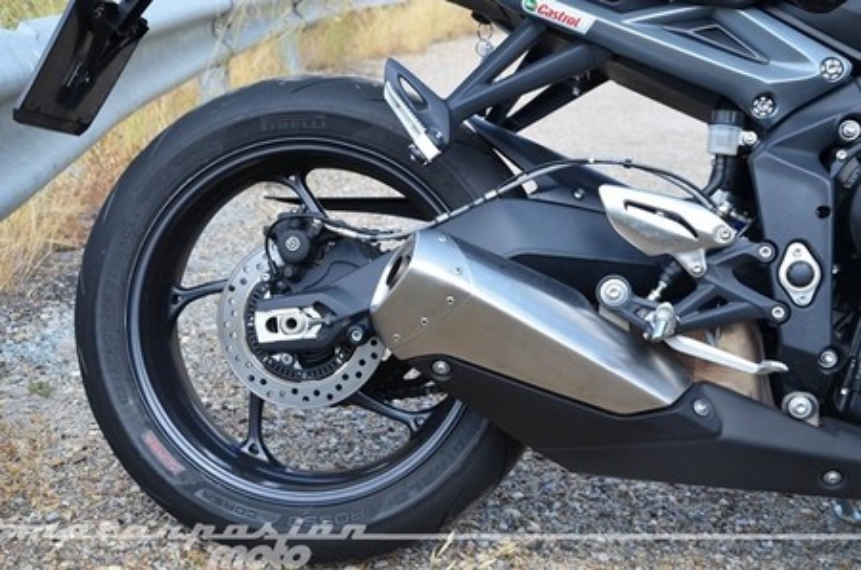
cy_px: 285
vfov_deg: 25.6
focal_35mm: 52
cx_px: 430
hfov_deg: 37.9
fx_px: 1253
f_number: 8
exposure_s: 1/80
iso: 100
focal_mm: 35
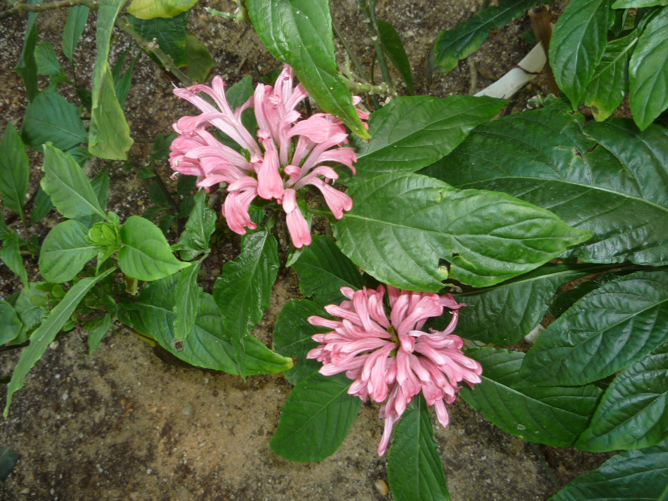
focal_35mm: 30
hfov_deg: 60.0
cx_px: 334
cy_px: 250
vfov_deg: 46.8
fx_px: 579
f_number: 4
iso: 100
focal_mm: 5.2
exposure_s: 1/30
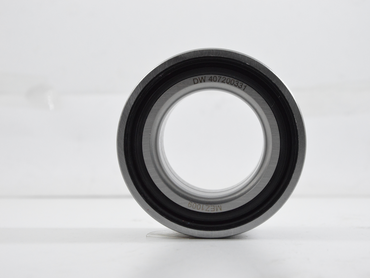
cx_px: 210
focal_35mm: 123
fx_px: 1310
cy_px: 139
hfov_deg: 16.1
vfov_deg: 12.1
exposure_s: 1/100
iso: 3200
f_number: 8
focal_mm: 75
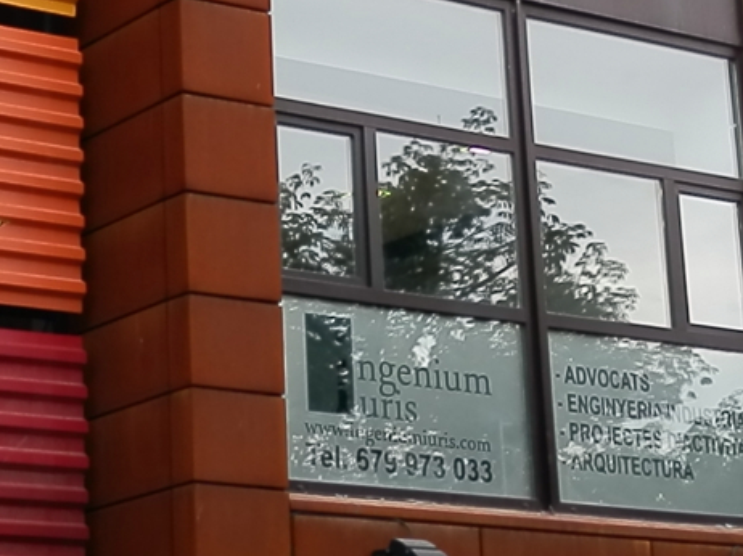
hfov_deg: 16.8
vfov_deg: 12.6
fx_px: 2510
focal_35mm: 117
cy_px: 136
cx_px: 238
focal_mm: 10.8
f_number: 4.2
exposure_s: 1/125
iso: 160
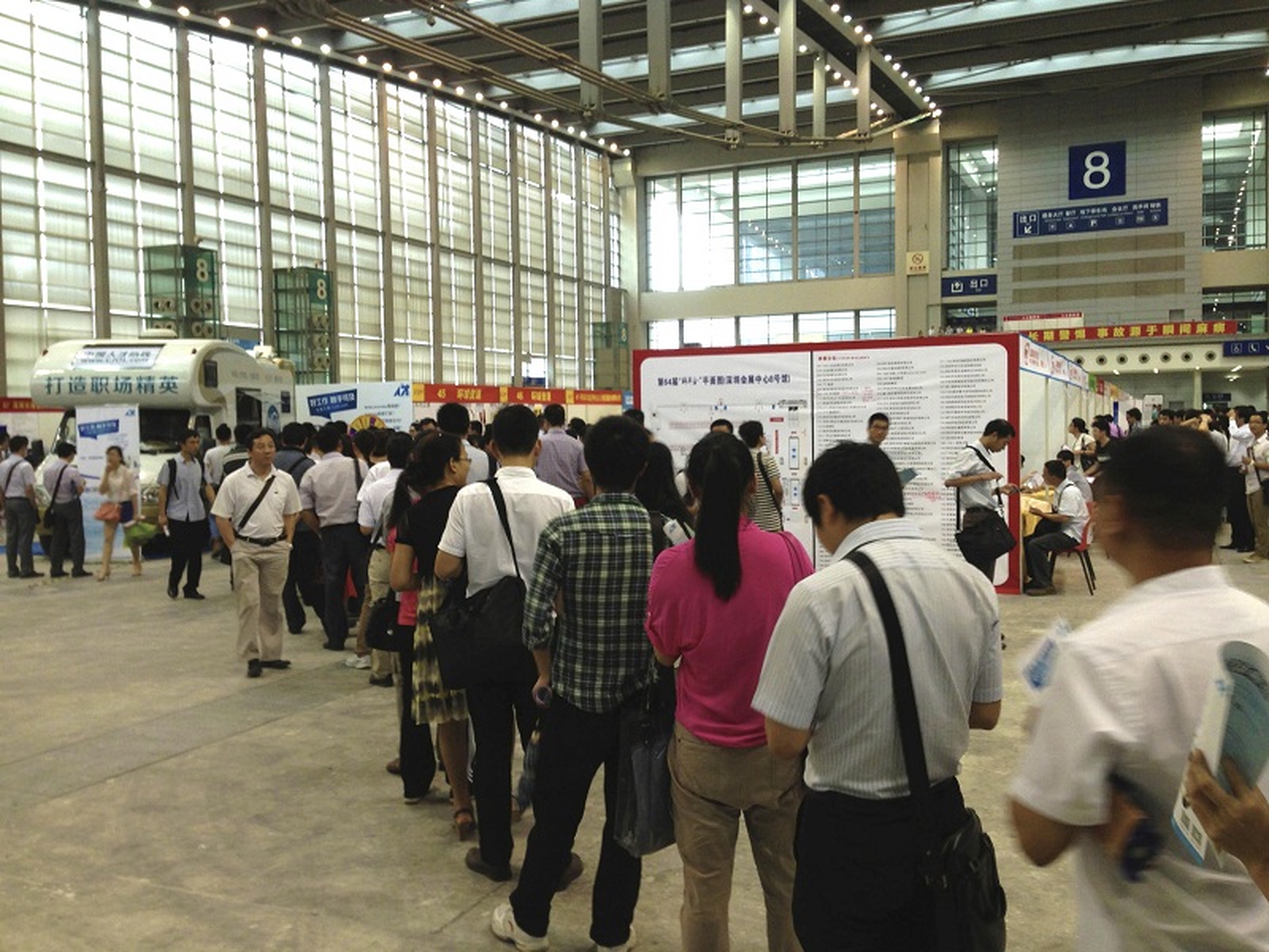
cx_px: 634
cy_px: 476
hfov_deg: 55.4
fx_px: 1210
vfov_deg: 42.9
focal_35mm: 33
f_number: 2.4
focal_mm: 4.13
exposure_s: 1/20
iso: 64
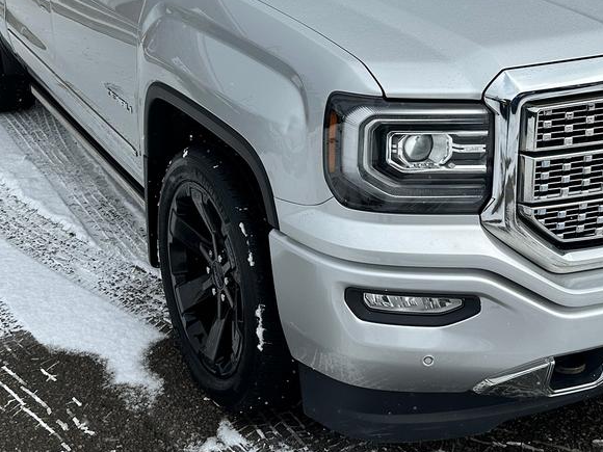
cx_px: 265
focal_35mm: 53
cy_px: 106
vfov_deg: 27.1
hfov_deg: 36.1
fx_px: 923
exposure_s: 1/6623
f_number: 1.78
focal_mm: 6.86
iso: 80
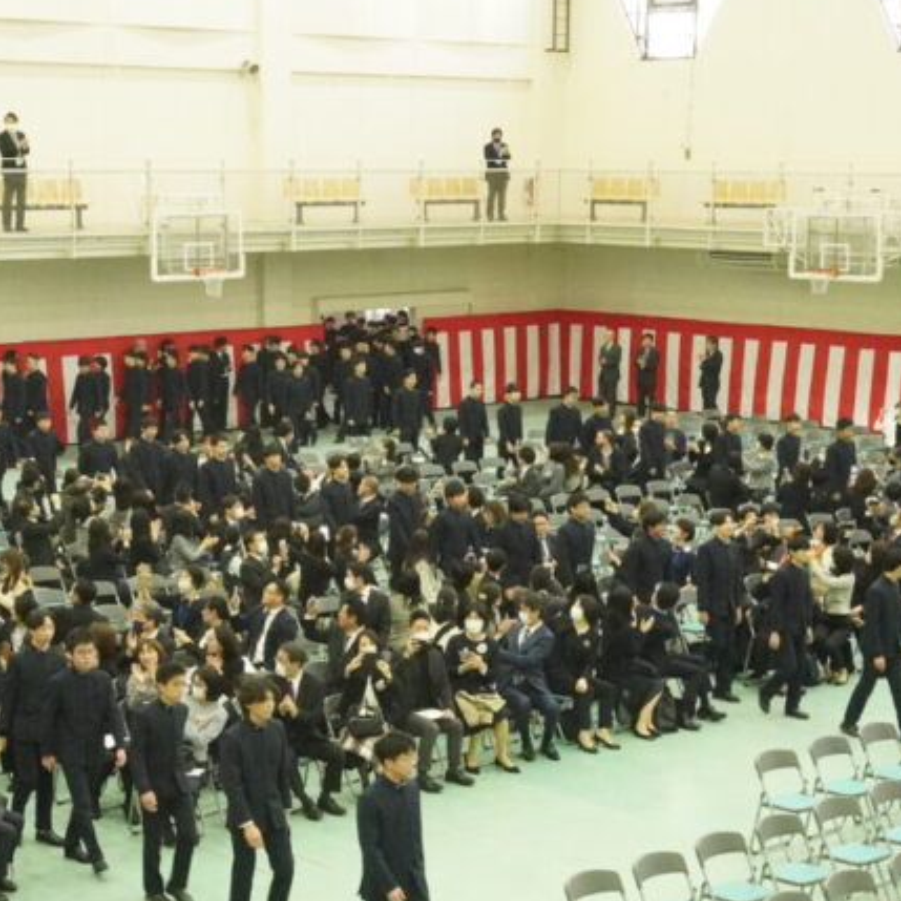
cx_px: 426
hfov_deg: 23.7
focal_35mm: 73
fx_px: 2150
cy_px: 683
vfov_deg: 23.4
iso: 6400
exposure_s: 1/80
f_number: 9
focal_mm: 24
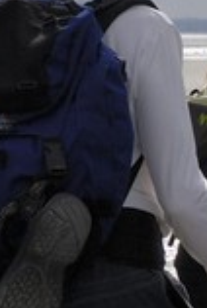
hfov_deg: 3.4
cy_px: 195
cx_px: 1072
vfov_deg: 5.4
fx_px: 3246
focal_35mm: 378
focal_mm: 25
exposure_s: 1/400
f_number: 8
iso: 100
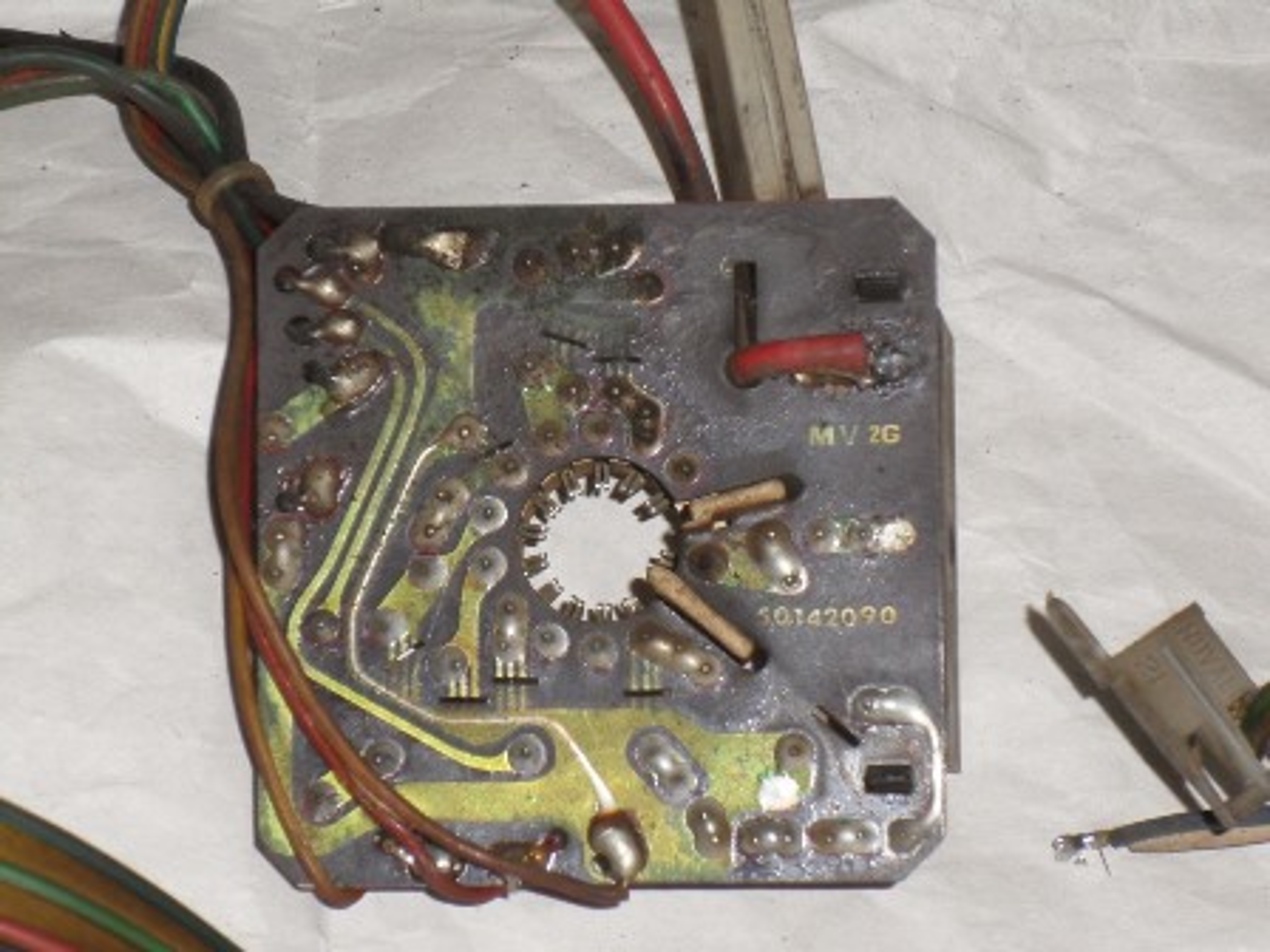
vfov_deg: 10.6
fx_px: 5136
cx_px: 635
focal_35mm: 140
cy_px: 476
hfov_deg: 14.1
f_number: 16.4
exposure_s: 1/60
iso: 320
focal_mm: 25
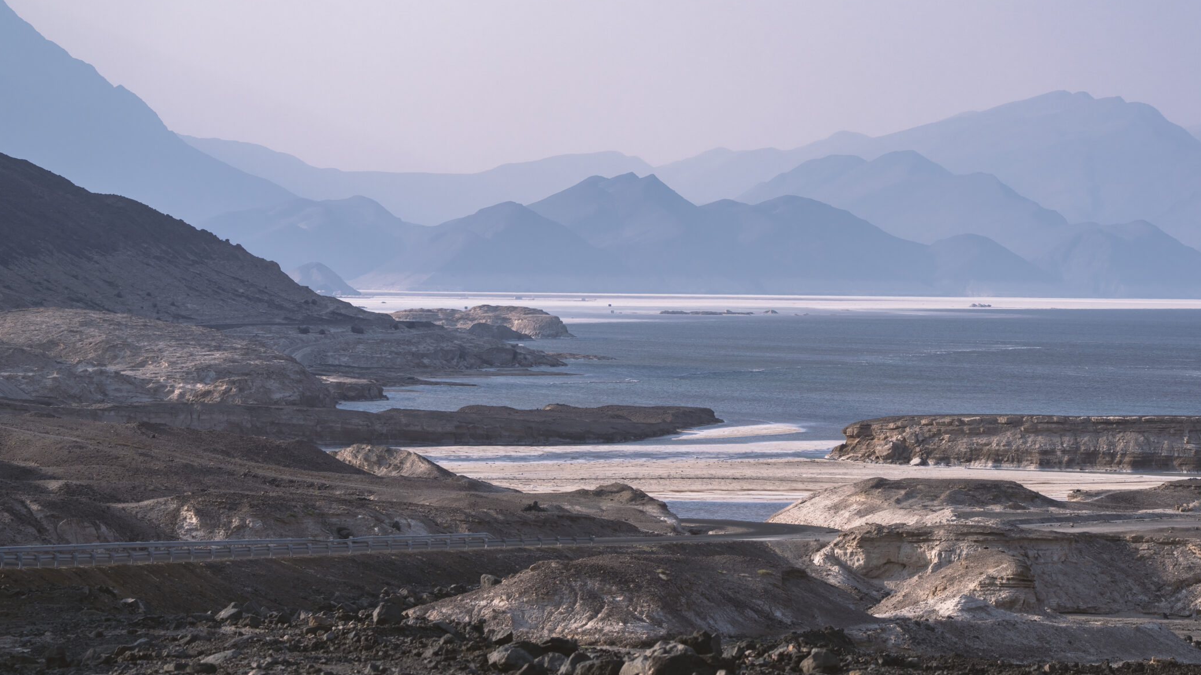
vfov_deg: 9.4
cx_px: 700
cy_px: 190
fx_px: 4108
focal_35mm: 129
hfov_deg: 16.6
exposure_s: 1/800
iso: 80
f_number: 5.6
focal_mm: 100
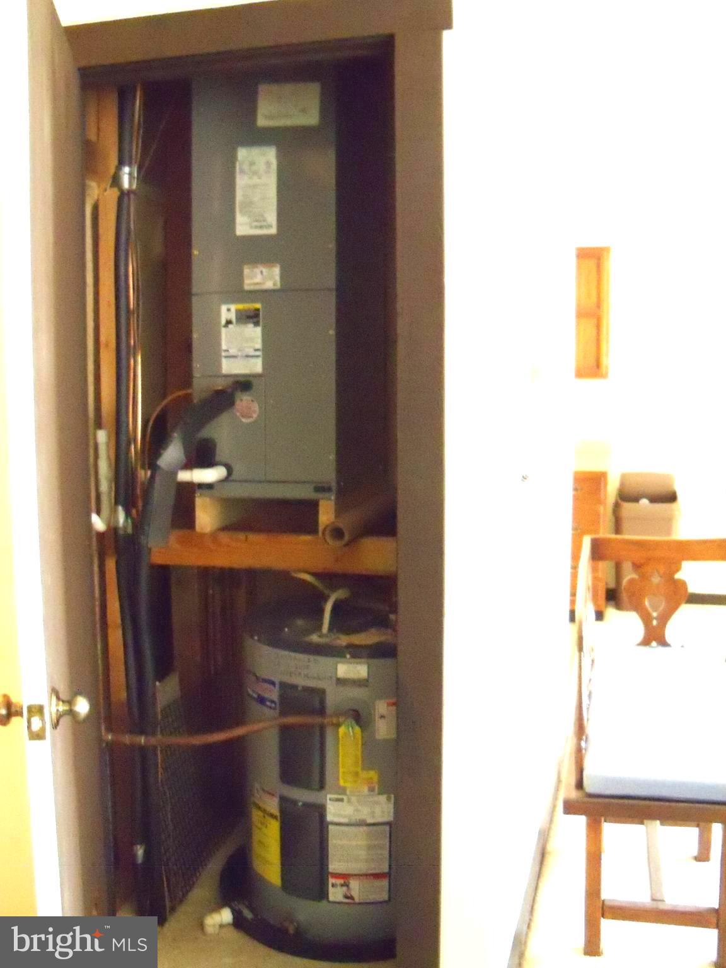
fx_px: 979
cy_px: 484
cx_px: 363
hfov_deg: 40.7
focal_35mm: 35
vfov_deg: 52.6
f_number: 3.5
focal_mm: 6.2
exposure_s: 1/20
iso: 1600
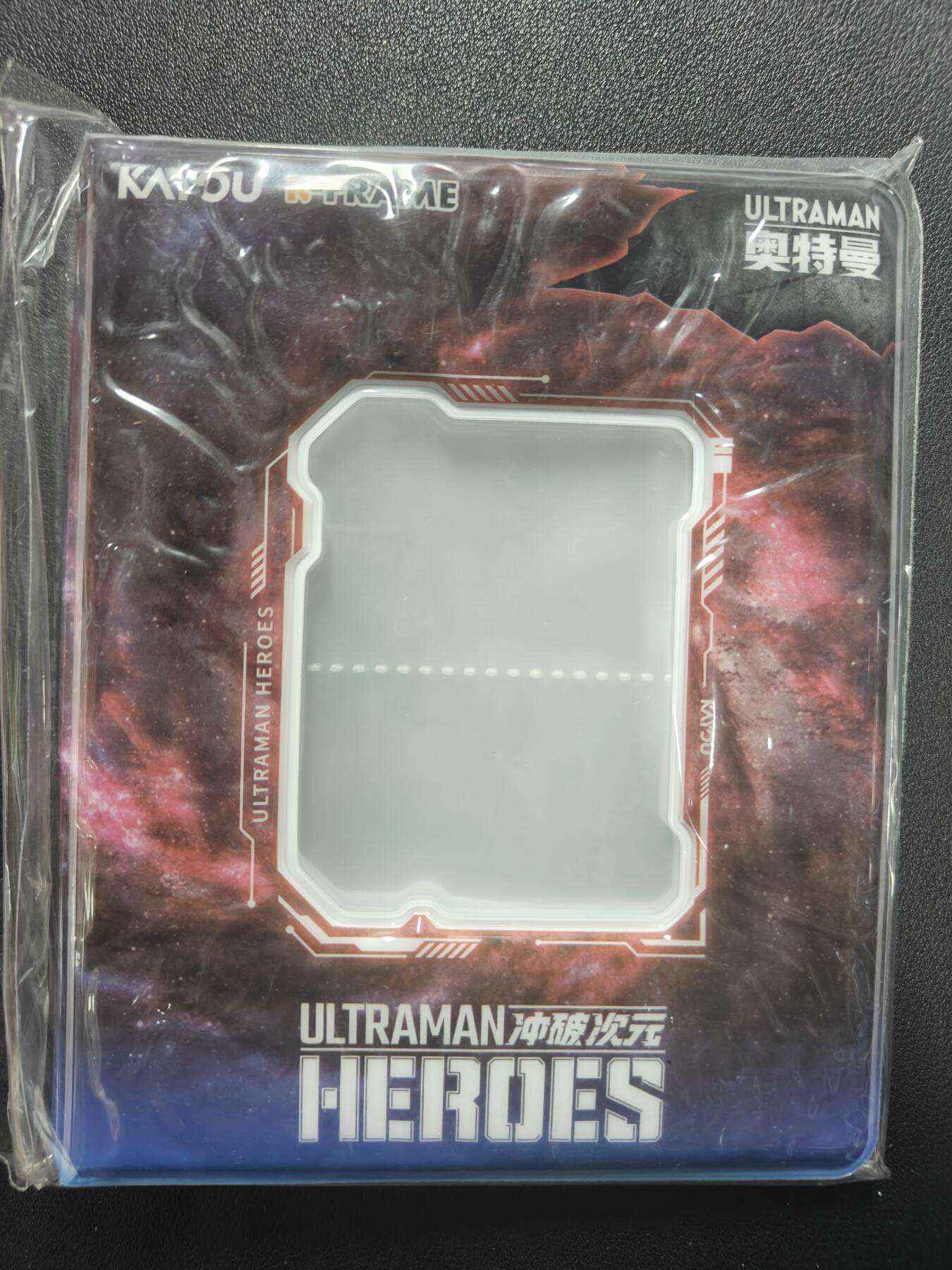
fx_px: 880
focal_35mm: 24
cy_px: 635
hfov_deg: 56.8
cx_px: 476
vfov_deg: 71.6
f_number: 1.8
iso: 250
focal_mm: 5.59
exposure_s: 1/46
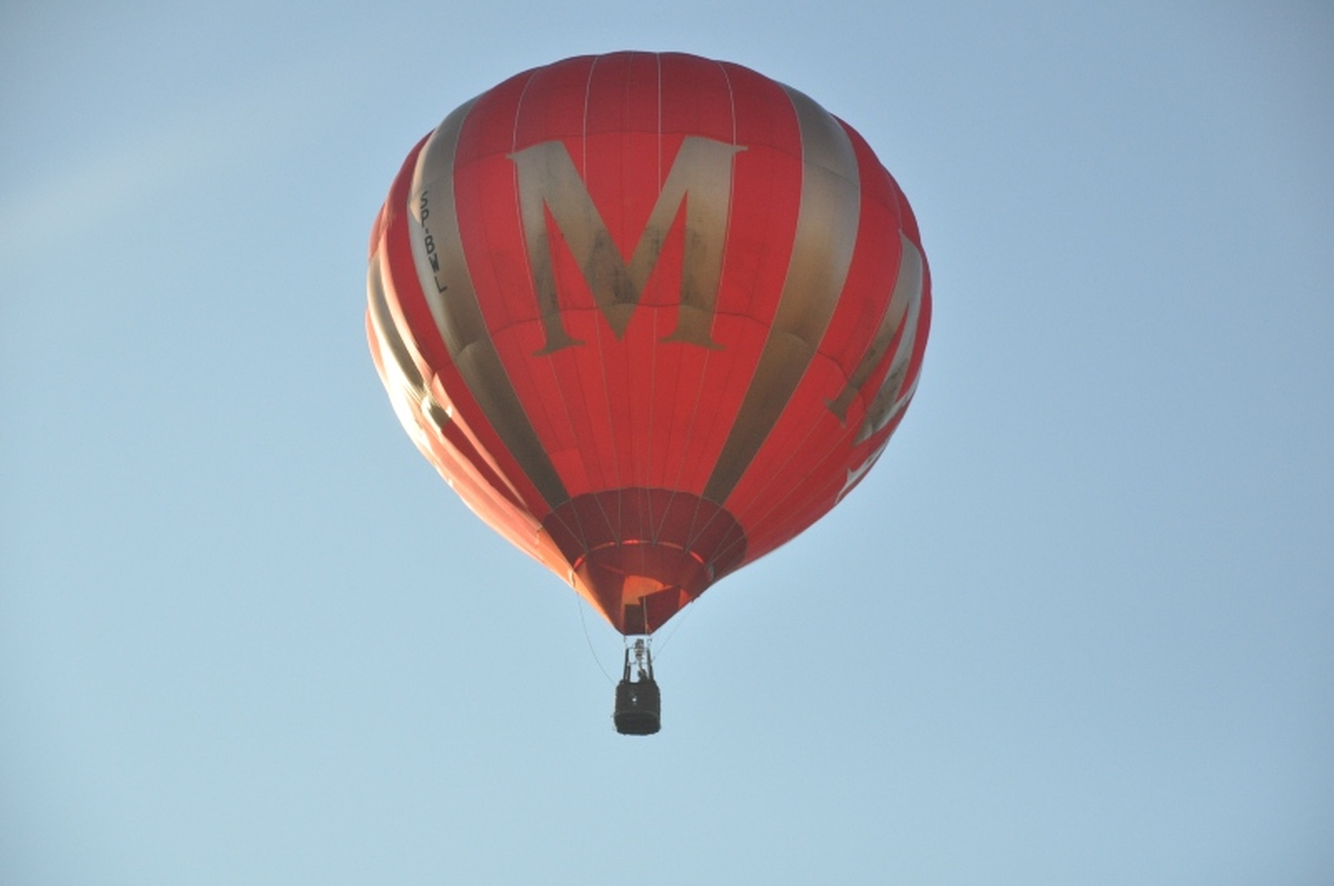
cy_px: 443
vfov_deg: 10.7
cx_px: 667
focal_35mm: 128
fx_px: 4718
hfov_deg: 16.1
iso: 800
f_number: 5.6
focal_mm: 85
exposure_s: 1/2000
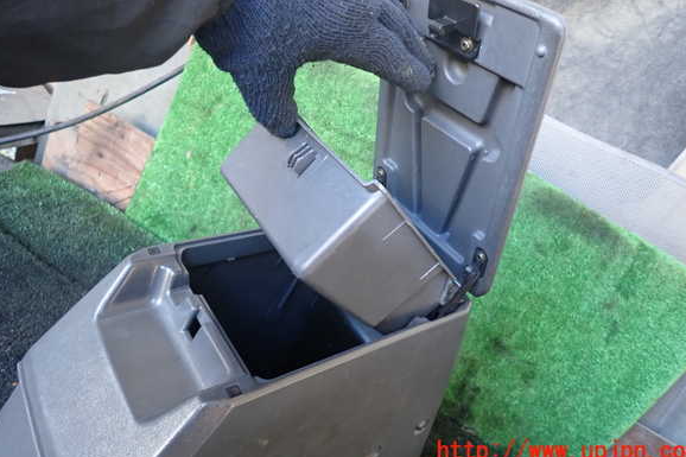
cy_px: 199
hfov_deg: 67.4
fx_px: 514
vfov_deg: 47.8
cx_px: 349
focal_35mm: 27
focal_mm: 4.5
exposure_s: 1/30
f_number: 2
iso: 200
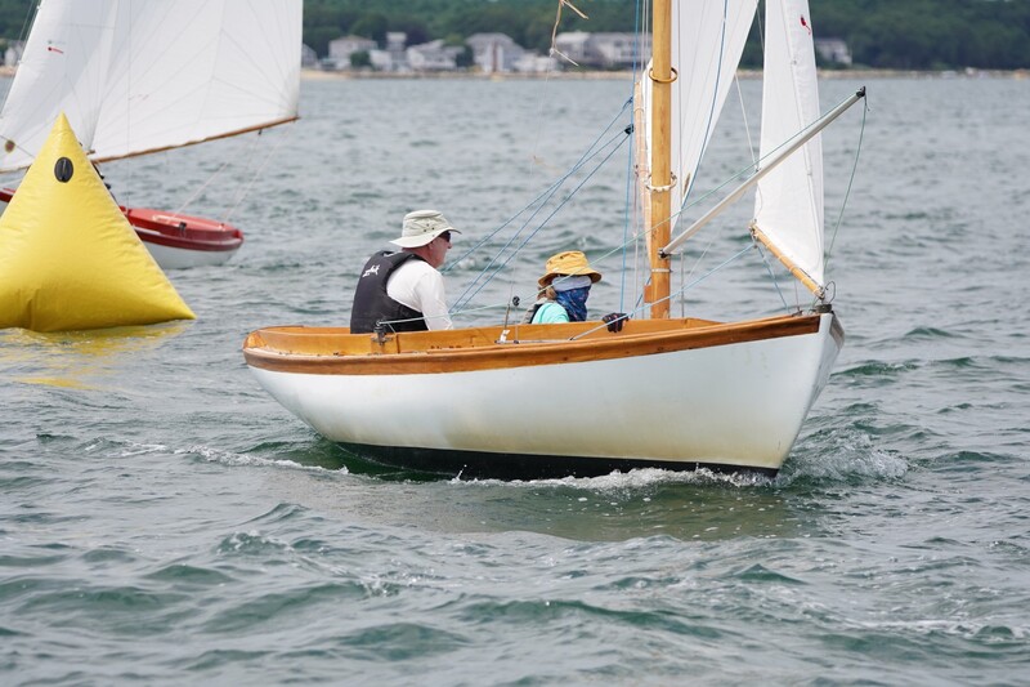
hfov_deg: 8.3
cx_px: 515
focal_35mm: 248
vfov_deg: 5.5
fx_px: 7079
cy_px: 344
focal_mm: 165
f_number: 5
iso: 200
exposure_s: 1/1250
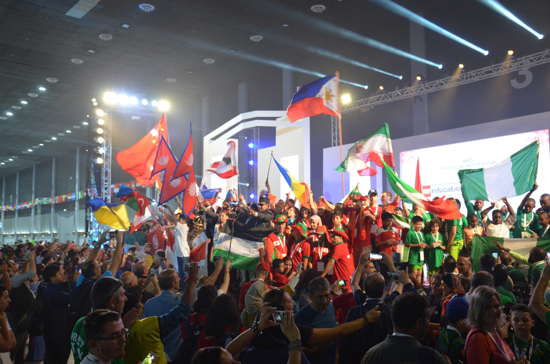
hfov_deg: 57.3
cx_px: 275
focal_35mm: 33
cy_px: 182
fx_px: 503
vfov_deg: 39.8
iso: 800
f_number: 3.8
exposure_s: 1/60
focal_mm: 22
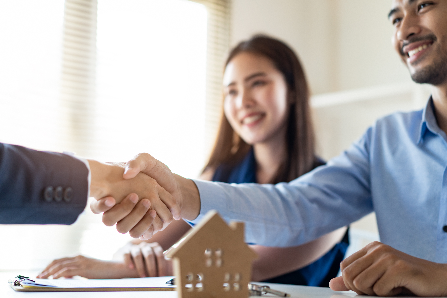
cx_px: 224
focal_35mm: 55
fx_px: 683
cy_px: 149
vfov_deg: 24.6
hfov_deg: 36.2
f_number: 2.2
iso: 250
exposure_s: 1/320
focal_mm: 55
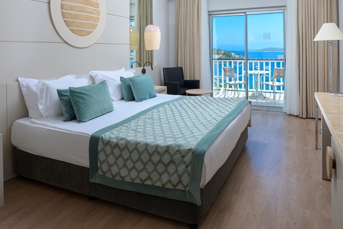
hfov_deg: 67.3
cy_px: 46
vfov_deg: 45.5
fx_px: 257
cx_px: 185
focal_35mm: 27
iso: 100
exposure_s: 1/200
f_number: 8
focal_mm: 14
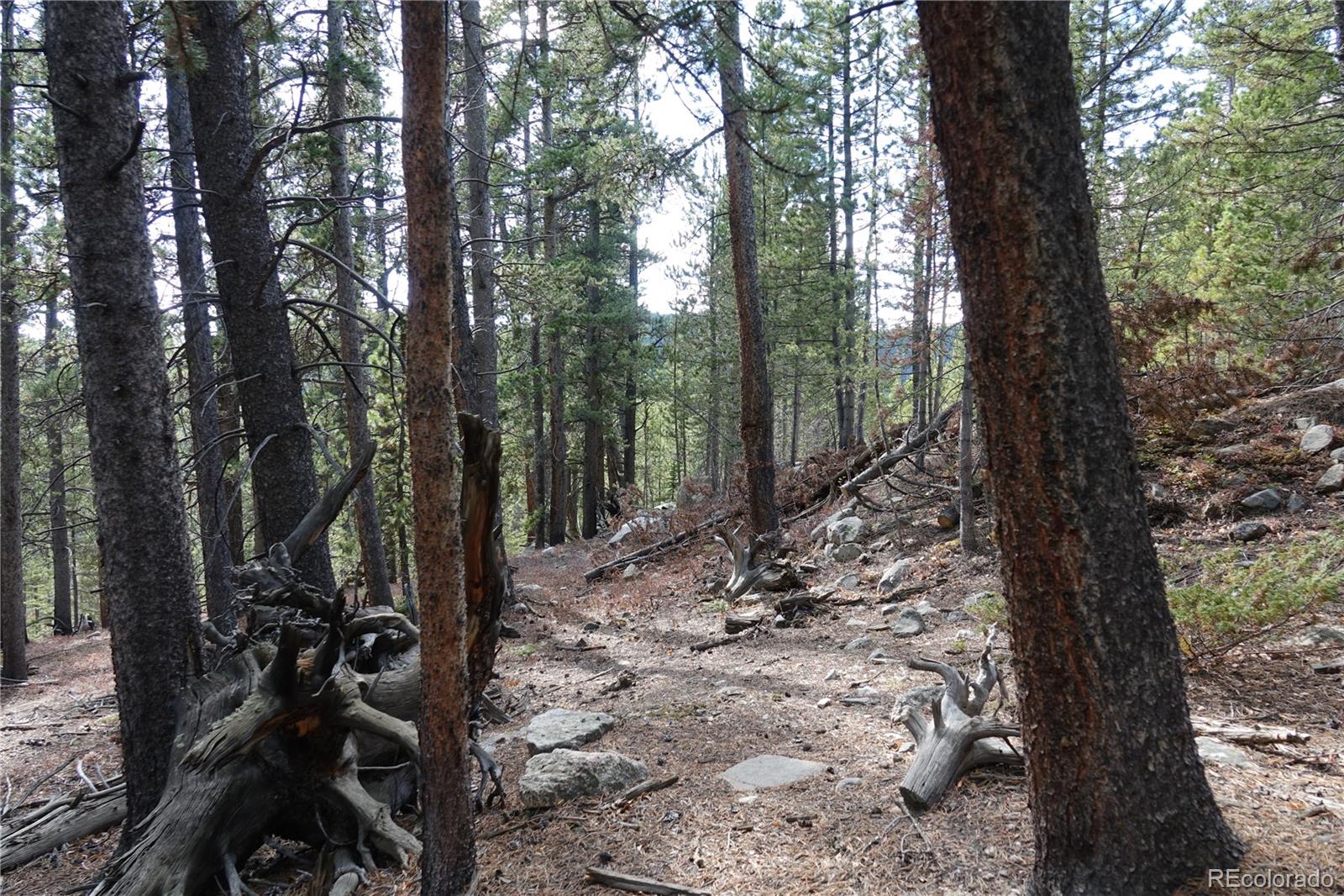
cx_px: 672
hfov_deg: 73.8
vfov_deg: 53.1
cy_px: 448
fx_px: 896
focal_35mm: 24
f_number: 2.4
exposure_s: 1/125
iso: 100
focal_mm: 8.8
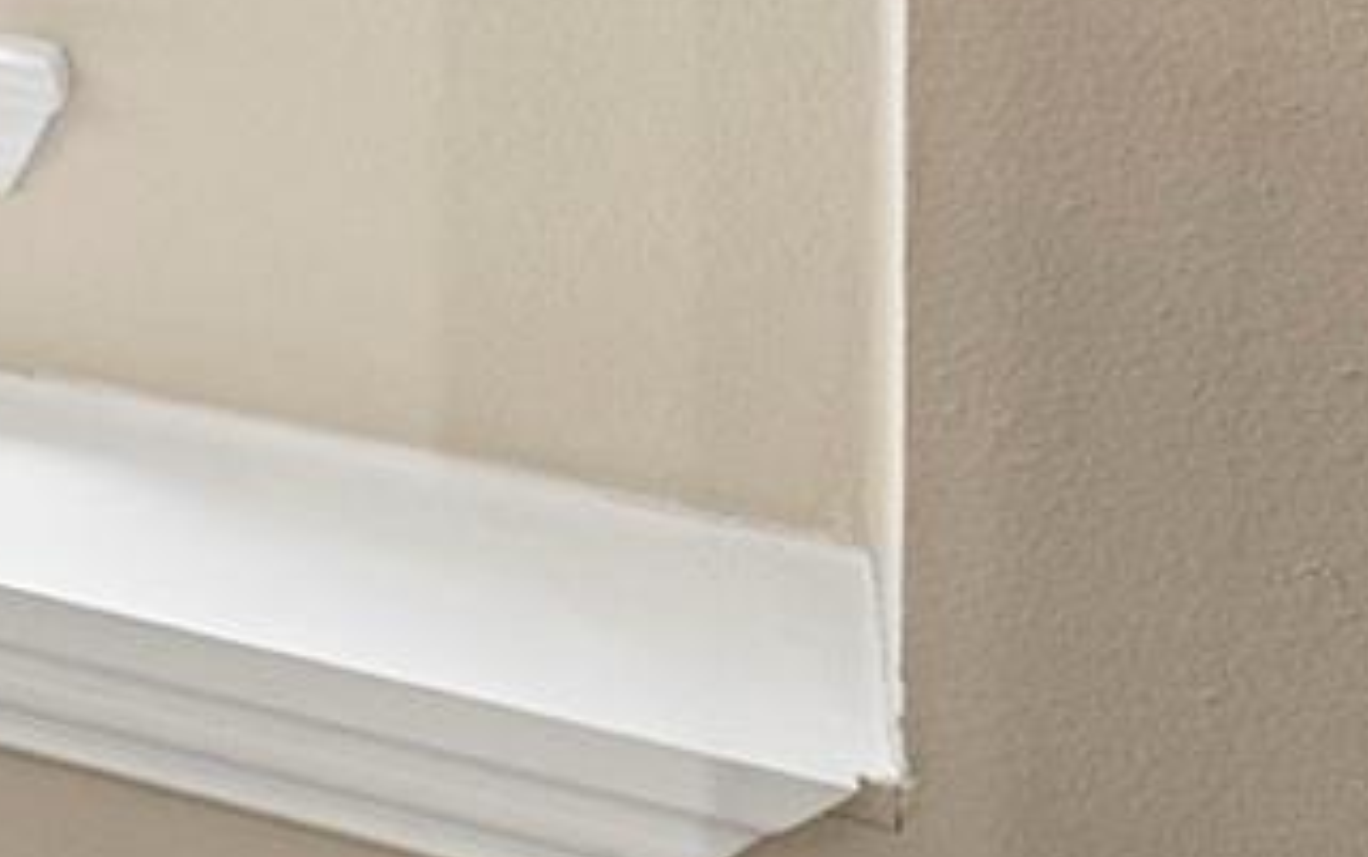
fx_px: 3394
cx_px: -2250
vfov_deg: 12.5
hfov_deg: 13.3
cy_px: -906
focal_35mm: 91
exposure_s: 1/4
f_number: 8
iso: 800
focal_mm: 14
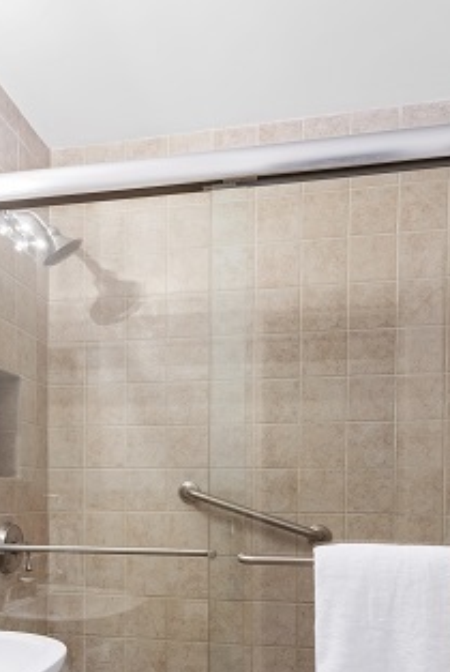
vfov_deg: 52.2
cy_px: 596
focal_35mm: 32
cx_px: 190
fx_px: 599
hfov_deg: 41.1
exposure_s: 1/3
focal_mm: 14
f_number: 8
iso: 100
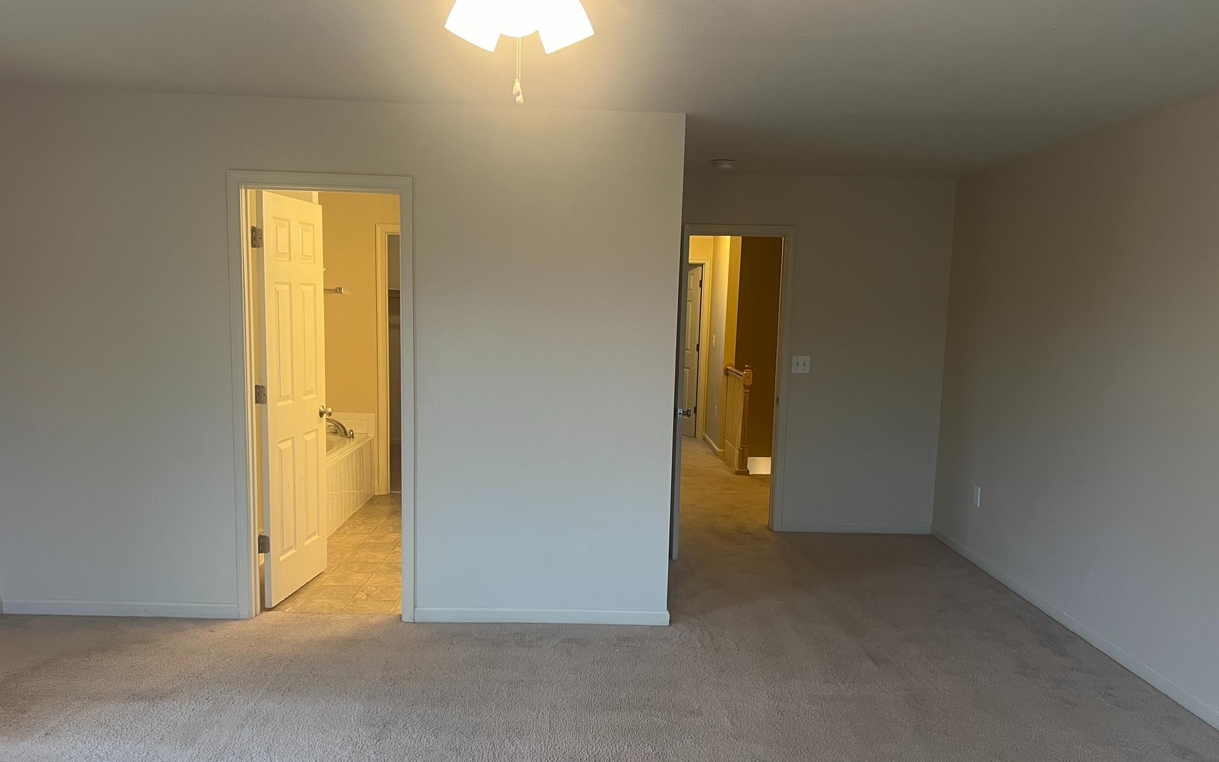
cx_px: 616
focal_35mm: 28
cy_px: 417
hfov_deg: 66.5
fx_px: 930
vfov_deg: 44.5
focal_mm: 5.7
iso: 160
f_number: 1.5
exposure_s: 1/60
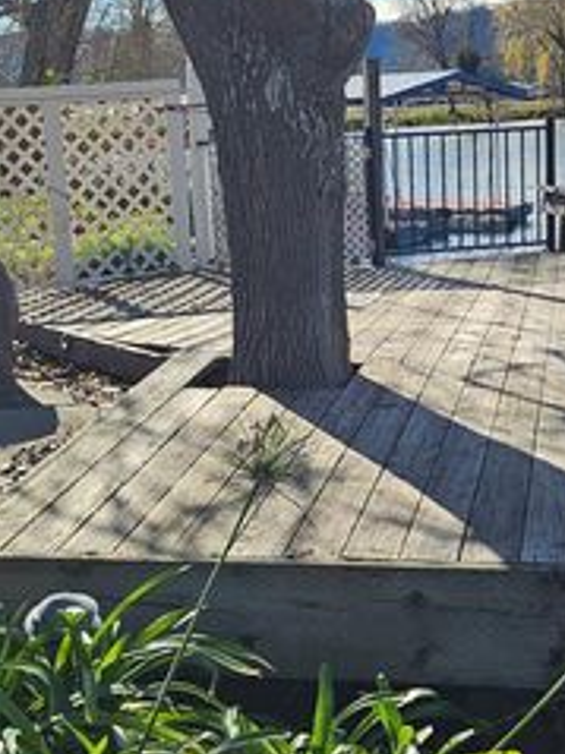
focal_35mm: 67
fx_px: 1459
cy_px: 352
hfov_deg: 21.8
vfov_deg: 29.0
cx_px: 379
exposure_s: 1/3318
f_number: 1.8
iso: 50
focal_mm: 5
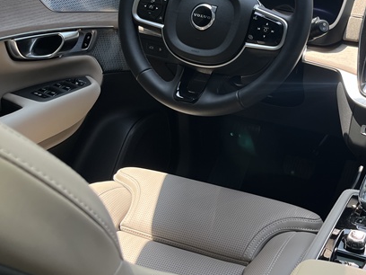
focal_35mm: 51
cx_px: 301
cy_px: 106
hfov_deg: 36.0
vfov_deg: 28.5
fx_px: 539
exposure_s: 1/390
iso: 50
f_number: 1.6
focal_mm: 5.1
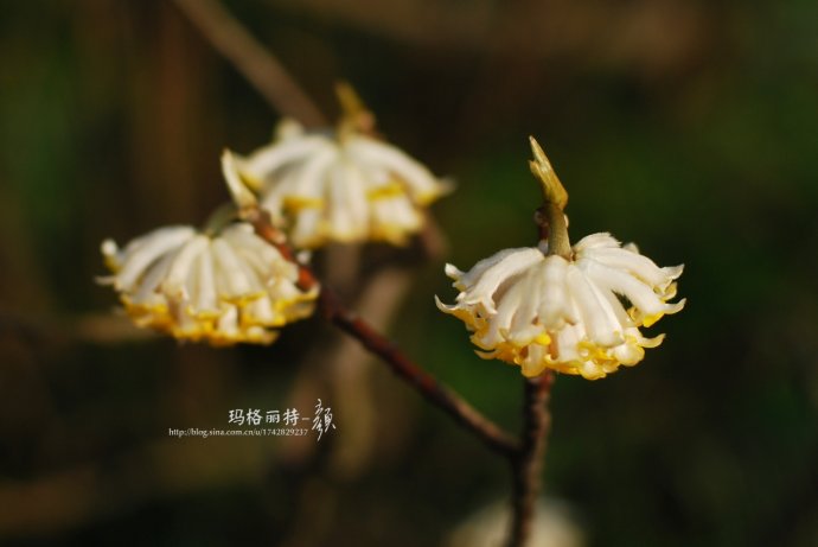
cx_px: 409
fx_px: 1705
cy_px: 274
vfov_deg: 18.2
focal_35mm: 75
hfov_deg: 27.0
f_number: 2.8
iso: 100
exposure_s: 1/2500
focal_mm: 50
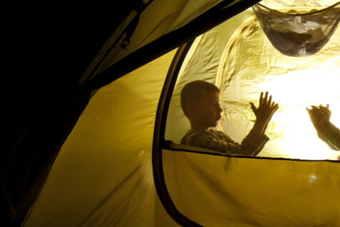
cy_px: 137
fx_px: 548
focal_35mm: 58
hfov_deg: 32.0
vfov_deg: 23.4
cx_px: 331
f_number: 3.5
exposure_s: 1/125
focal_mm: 18
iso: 250
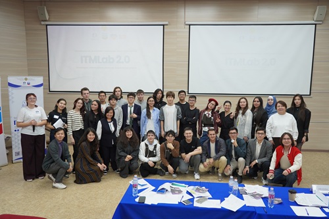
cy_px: 110
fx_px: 274
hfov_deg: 61.9
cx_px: 164
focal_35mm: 30
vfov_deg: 43.6
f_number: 4
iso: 500
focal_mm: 30
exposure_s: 1/160
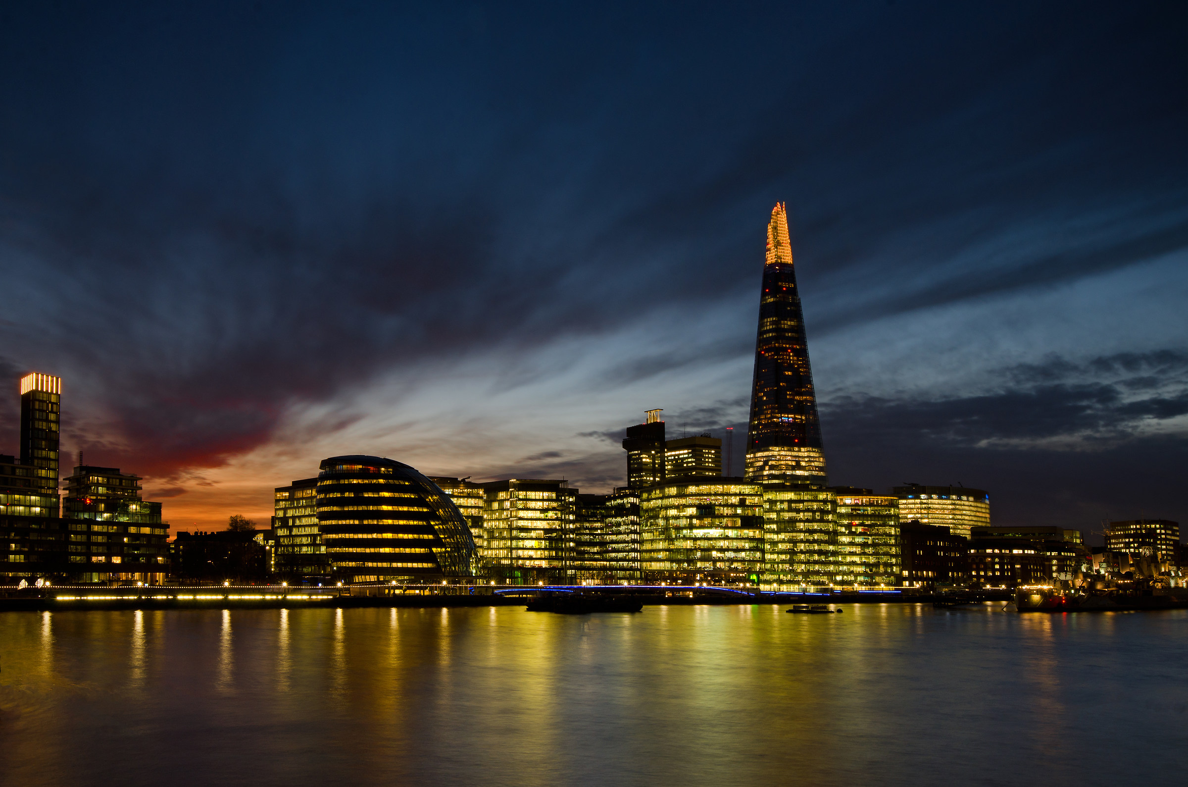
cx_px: 594
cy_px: 394
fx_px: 988
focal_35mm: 30
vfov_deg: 43.4
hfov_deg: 62.0
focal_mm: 20
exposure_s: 8
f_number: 16
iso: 100
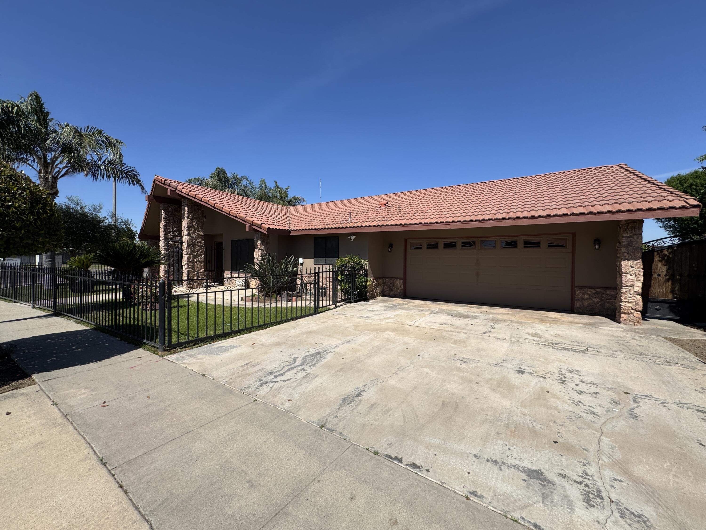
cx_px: 353
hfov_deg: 102.1
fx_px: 286
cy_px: 265
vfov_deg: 85.7
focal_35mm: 14
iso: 50
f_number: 2.2
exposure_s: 1/2584
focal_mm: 2.22
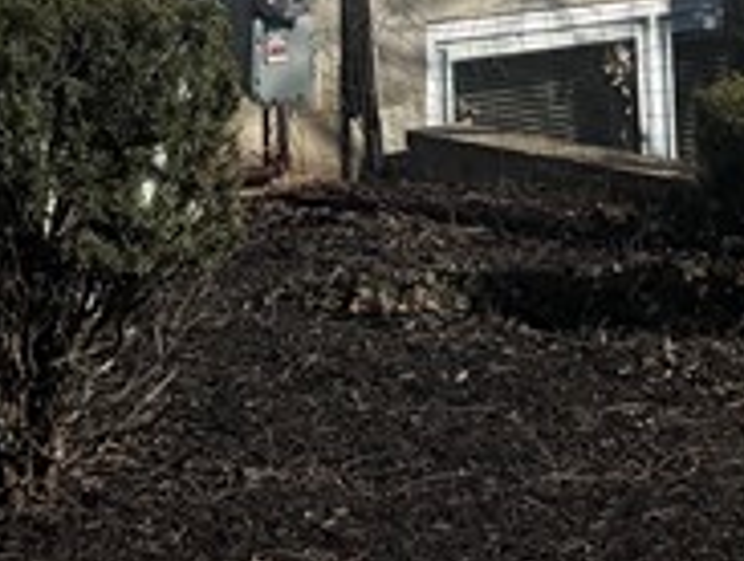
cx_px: 20
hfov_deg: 14.5
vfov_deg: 9.9
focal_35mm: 134
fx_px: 2886
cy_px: -728
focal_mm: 6.76
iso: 80
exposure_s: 1/10309
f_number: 1.78
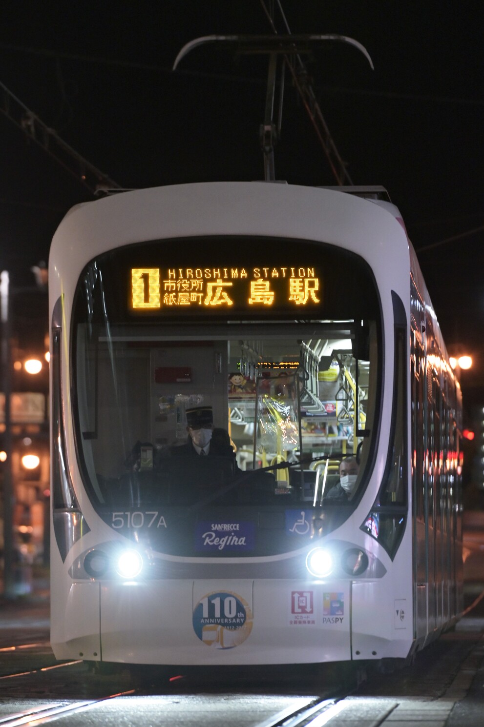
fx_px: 4040
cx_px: 242
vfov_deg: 10.3
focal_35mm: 200
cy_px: 364
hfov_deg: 6.9
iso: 2000
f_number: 4
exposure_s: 1/100
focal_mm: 200
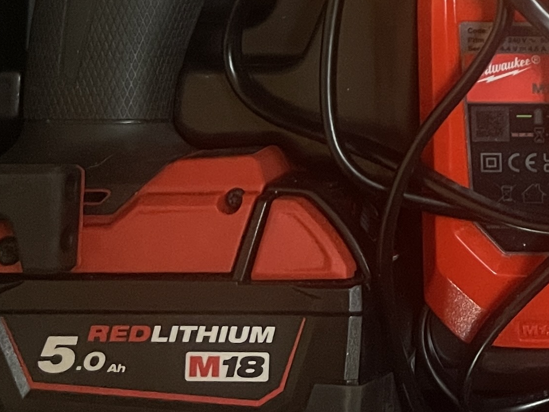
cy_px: -76
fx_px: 1427
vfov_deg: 15.8
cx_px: 693
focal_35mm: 90
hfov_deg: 20.1
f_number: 1.6
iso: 800
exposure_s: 1/30
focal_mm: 5.1
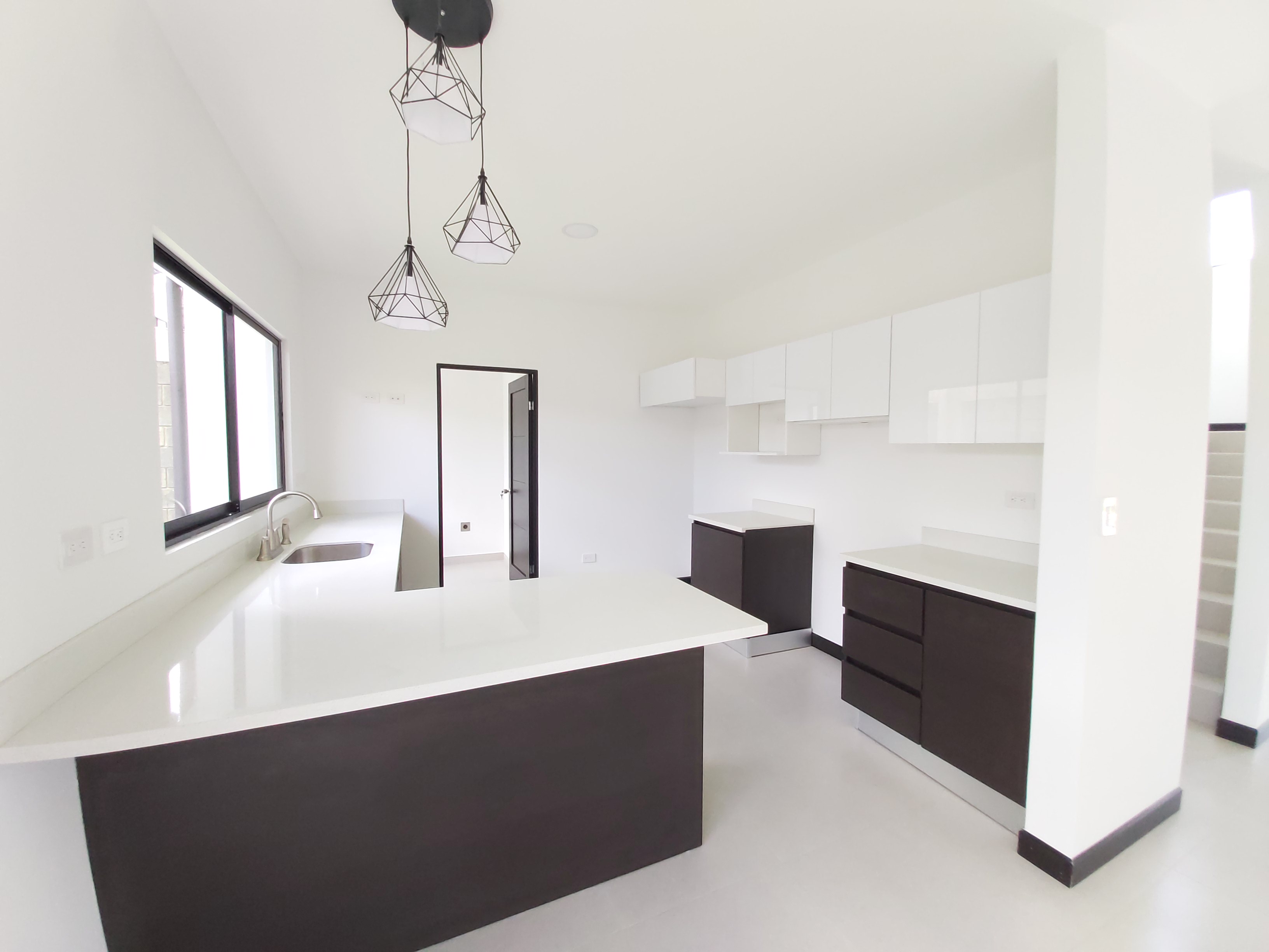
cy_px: 476
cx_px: 634
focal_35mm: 12
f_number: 2.2
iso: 125
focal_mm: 1.42
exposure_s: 1/60
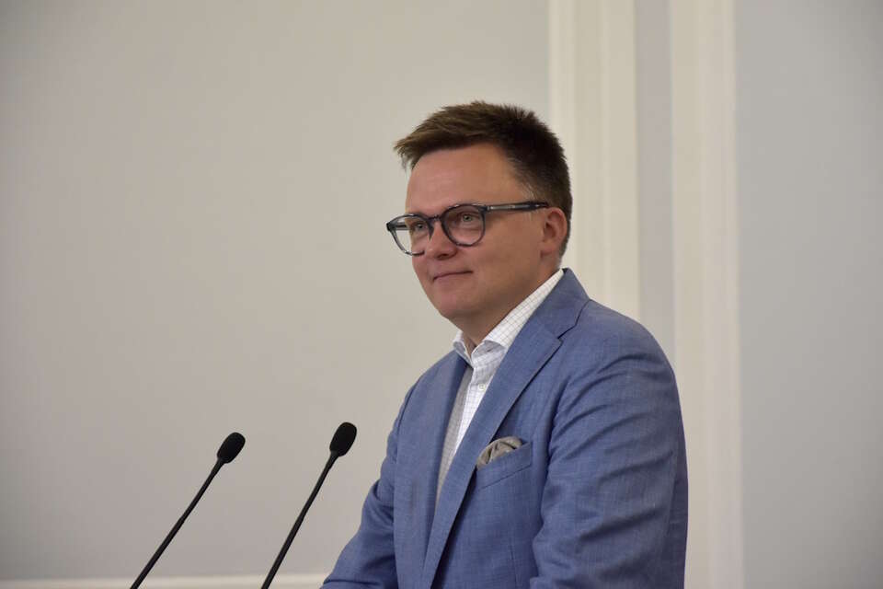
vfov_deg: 8.7
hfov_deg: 13.0
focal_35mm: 158
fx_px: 3863
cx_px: 442
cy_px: 294
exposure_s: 1/160
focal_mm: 105
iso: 800
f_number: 6.3
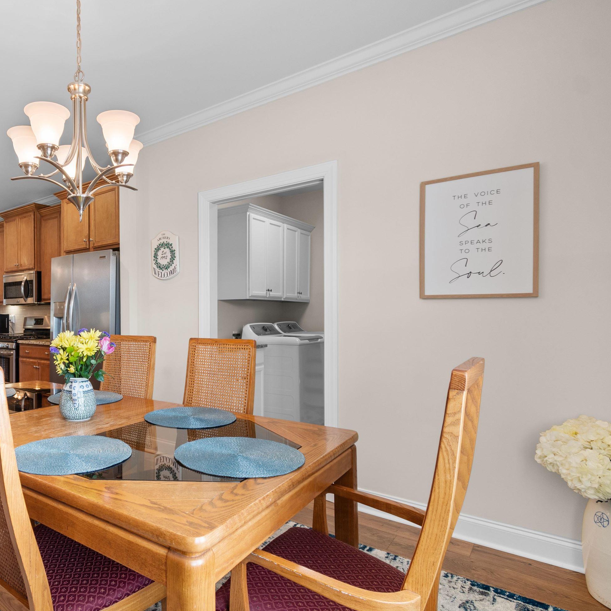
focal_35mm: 20
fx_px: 399
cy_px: 313
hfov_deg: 70.2
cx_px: 158
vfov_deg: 74.8
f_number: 4.5
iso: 100
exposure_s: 1.3
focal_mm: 10
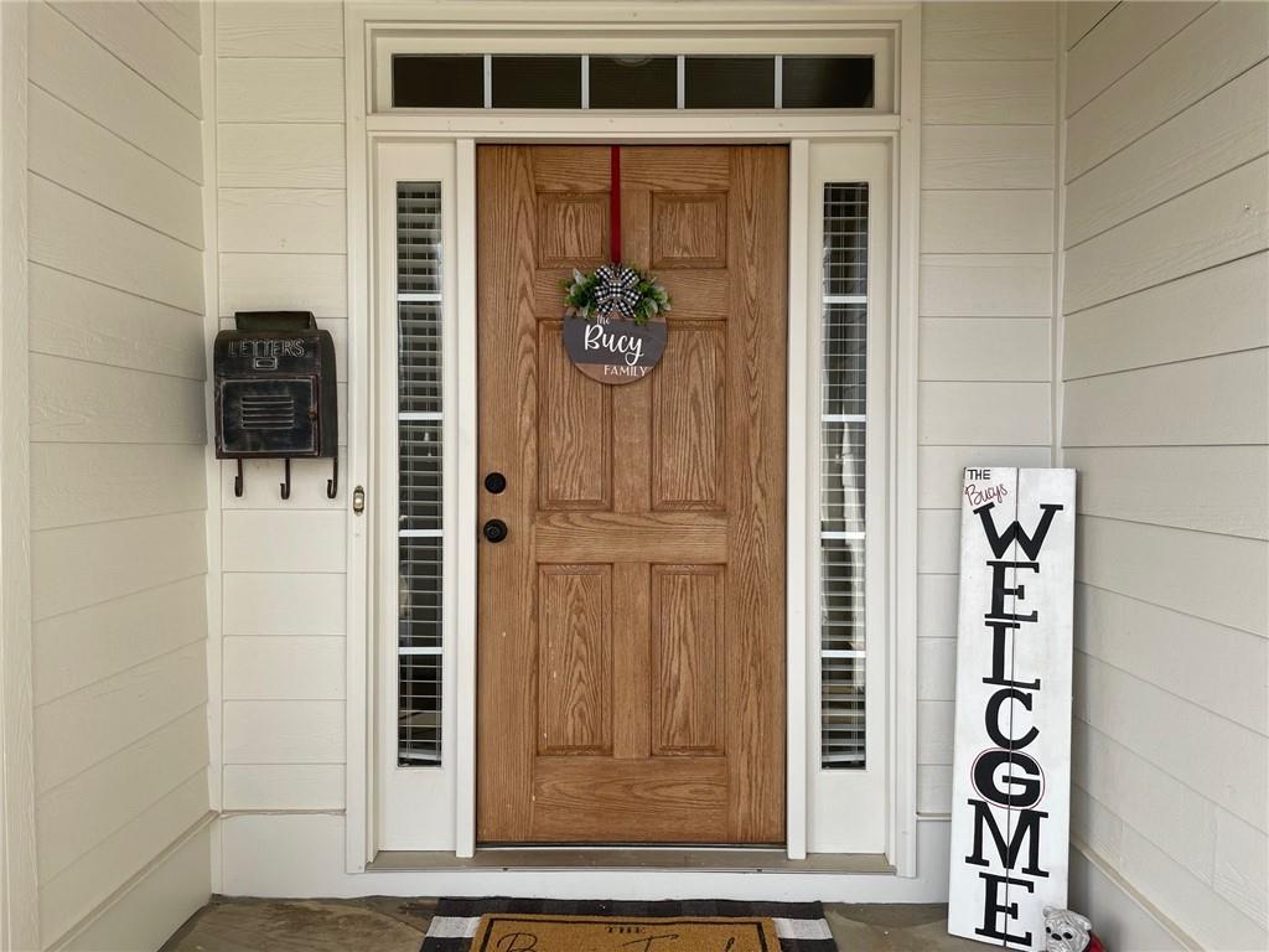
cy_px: 476
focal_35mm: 26
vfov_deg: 53.1
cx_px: 634
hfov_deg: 67.3
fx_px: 953
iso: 32
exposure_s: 1/831
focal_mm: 4.2
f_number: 1.6
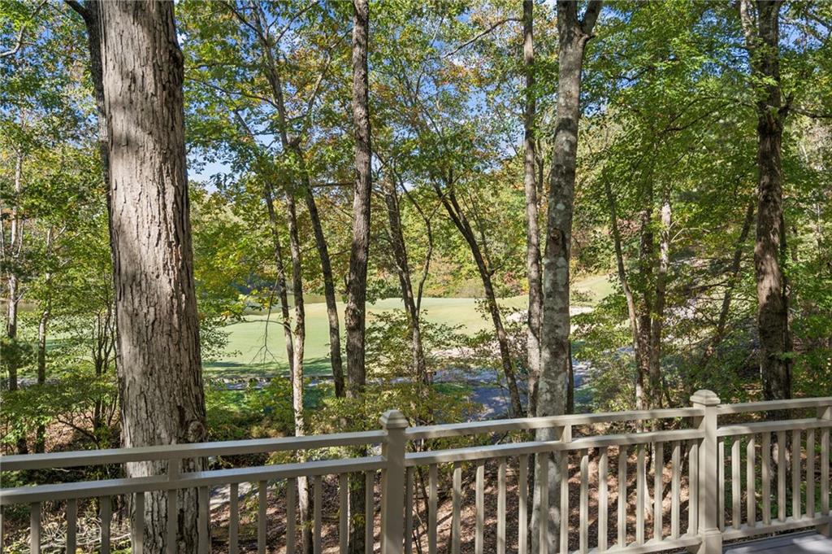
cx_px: 416
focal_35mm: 27
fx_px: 623
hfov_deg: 67.4
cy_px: 277
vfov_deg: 47.9
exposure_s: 1/125
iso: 100
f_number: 5.6
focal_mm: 27
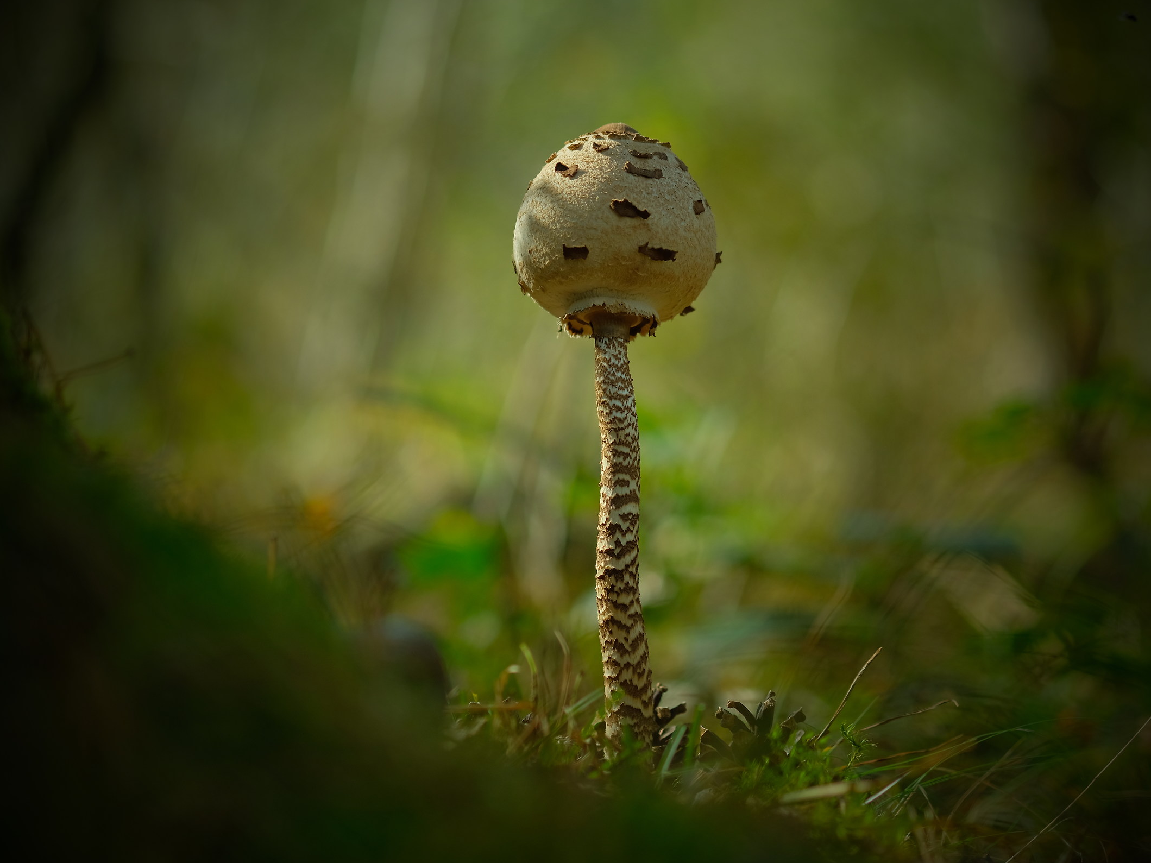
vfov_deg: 15.1
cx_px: 595
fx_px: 3258
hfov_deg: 20.0
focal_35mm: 98
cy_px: 429
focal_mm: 60
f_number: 2.4
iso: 200
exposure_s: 1/800
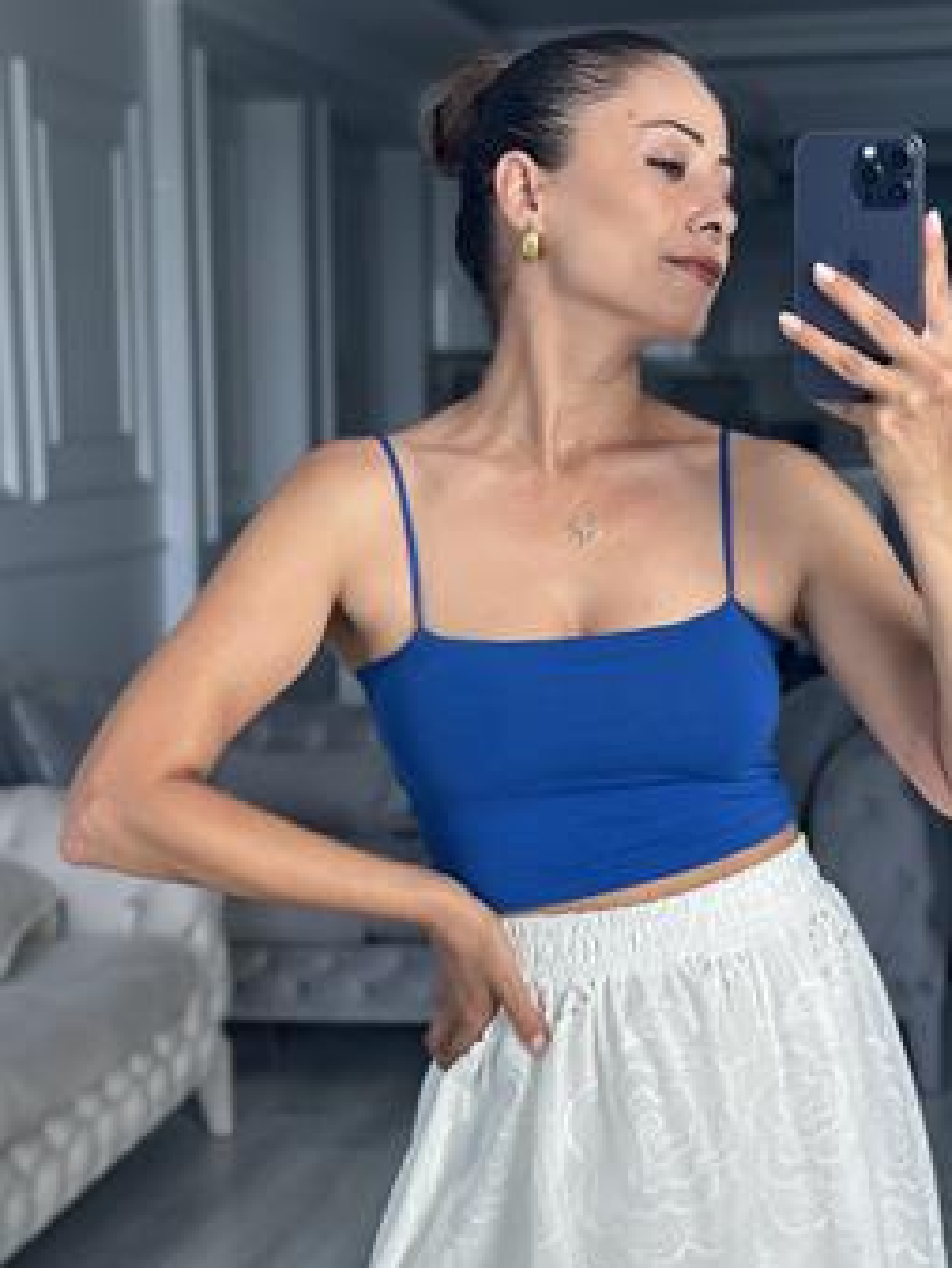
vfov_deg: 26.9
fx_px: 2638
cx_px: 591
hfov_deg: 20.4
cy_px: 790
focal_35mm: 72
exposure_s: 1/188
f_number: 1.78
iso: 80
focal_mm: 6.86
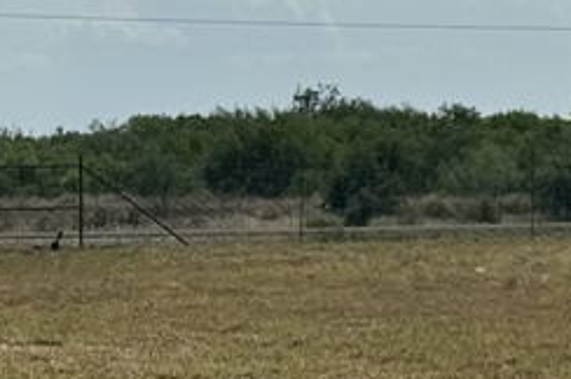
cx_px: 101
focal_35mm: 295
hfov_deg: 7.0
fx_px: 4673
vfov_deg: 4.6
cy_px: 459
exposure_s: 1/10526
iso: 80
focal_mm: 6.76
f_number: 1.78
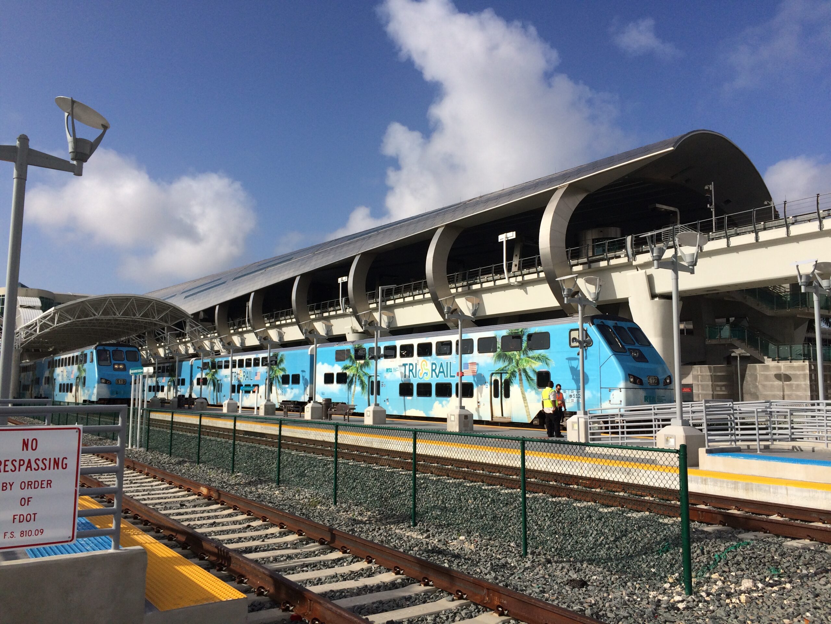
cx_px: 416
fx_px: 696
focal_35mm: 29
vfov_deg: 48.2
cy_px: 312
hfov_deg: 61.7
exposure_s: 1/4115
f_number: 2.2
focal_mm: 4.15
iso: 32
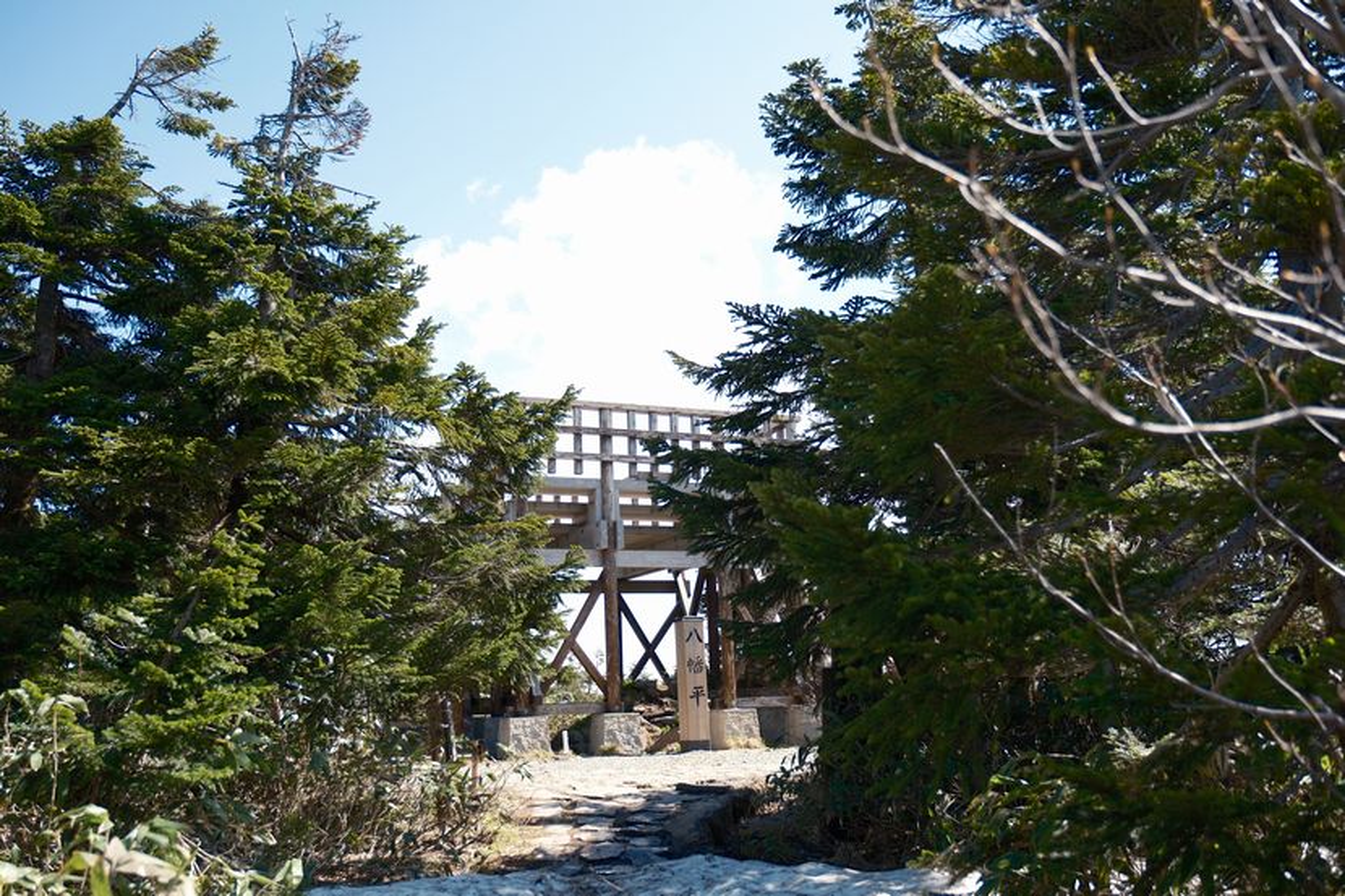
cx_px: 672
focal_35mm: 32
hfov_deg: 58.7
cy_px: 448
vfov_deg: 41.1
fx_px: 1195
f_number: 2.8
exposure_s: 1/500
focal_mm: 21.3
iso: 125
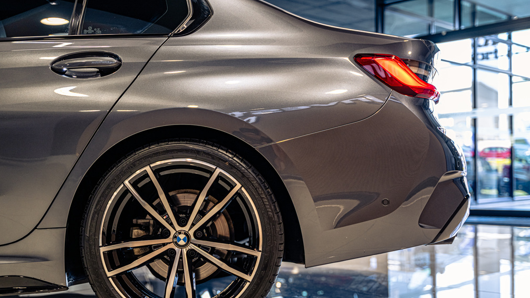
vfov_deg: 24.9
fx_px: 674
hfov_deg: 42.9
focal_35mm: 48
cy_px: 179
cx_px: 269
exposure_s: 1/100
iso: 320
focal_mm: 45
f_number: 2.8
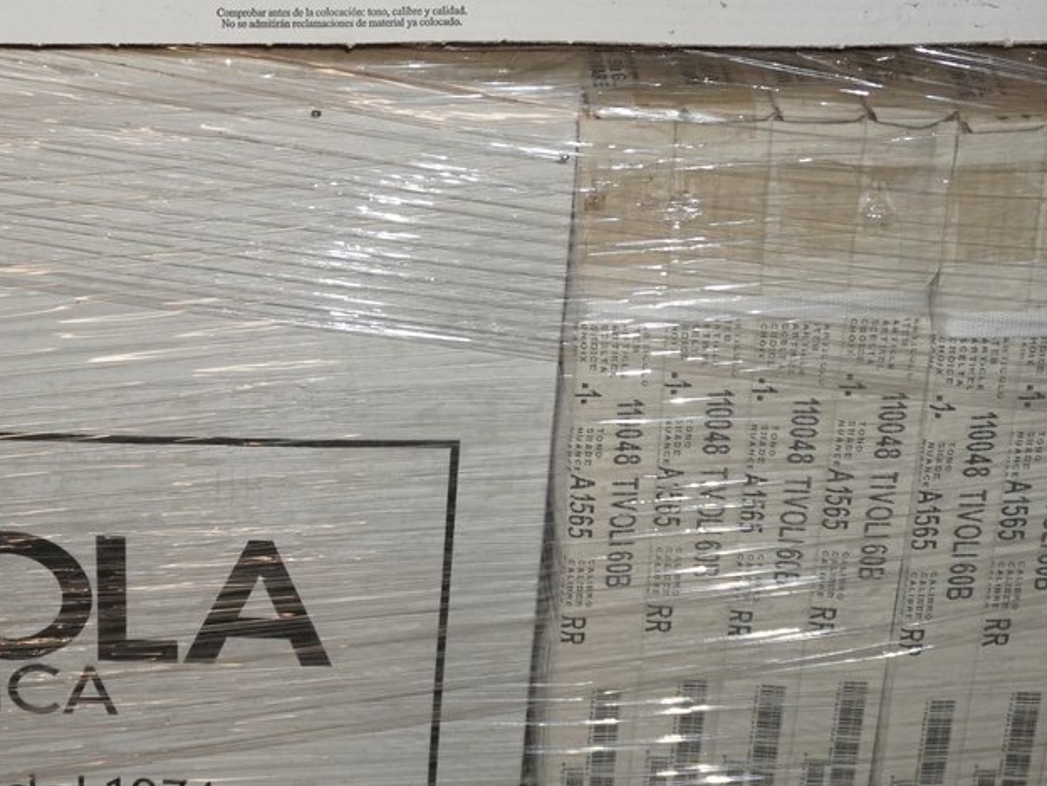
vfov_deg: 16.3
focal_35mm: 90
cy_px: 308
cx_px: 306
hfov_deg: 21.6
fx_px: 2731
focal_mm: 23
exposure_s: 1/160
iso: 800
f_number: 4
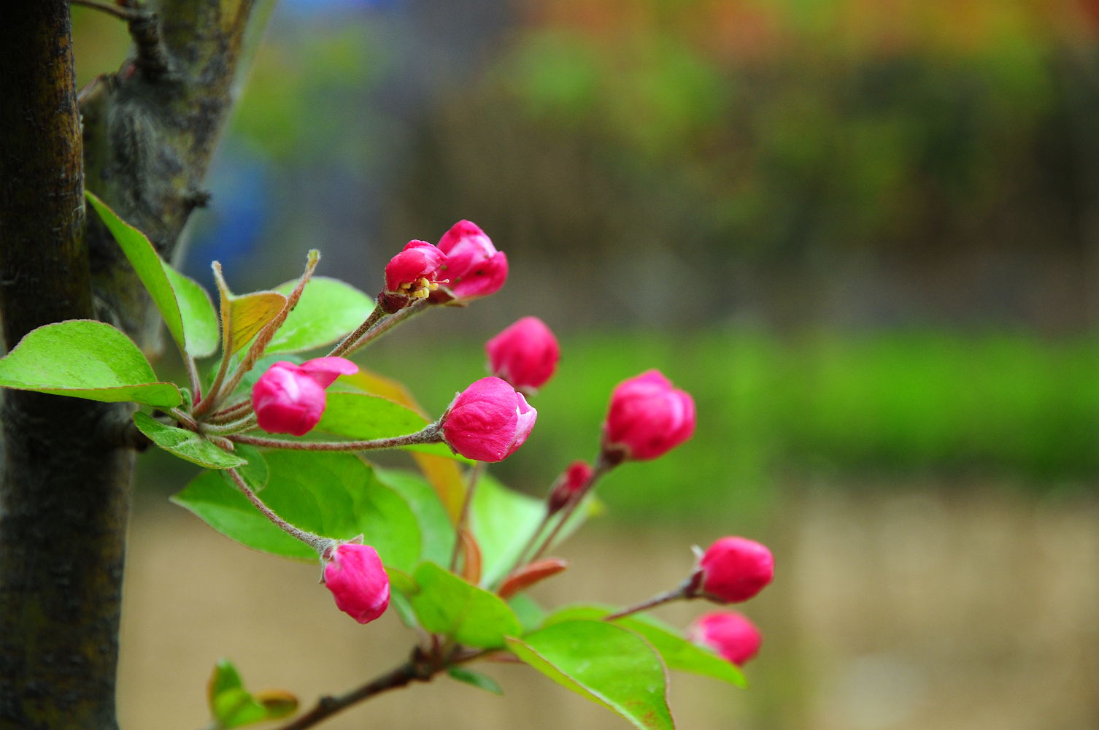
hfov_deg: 16.1
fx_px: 3887
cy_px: 365
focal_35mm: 128
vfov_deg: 10.7
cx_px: 550
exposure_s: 1/200
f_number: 5.6
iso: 200
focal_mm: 85
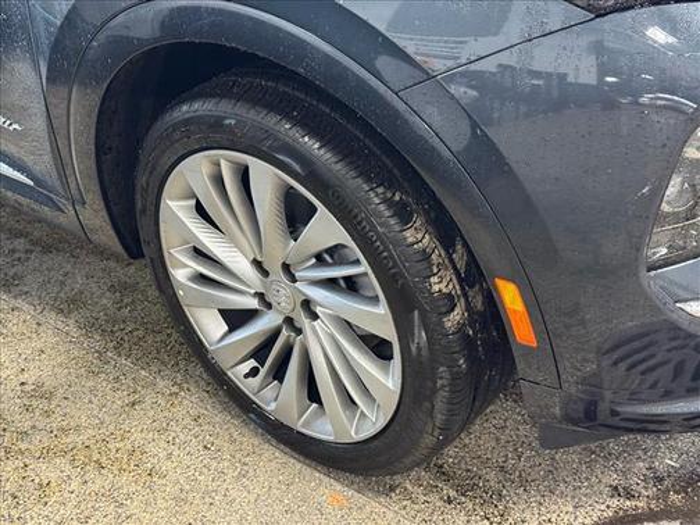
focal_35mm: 48
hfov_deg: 39.7
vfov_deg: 30.3
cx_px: 350
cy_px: 262
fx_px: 971
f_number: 1.78
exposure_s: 1/40
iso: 400
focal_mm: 6.76
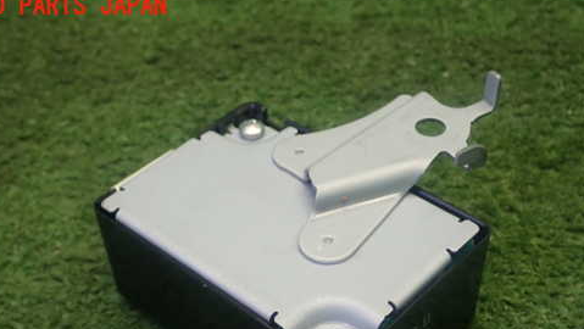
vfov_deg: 19.9
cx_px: 311
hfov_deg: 34.9
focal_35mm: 60
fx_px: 930
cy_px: 266
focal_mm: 7.84
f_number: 2.9
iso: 200
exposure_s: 1/50
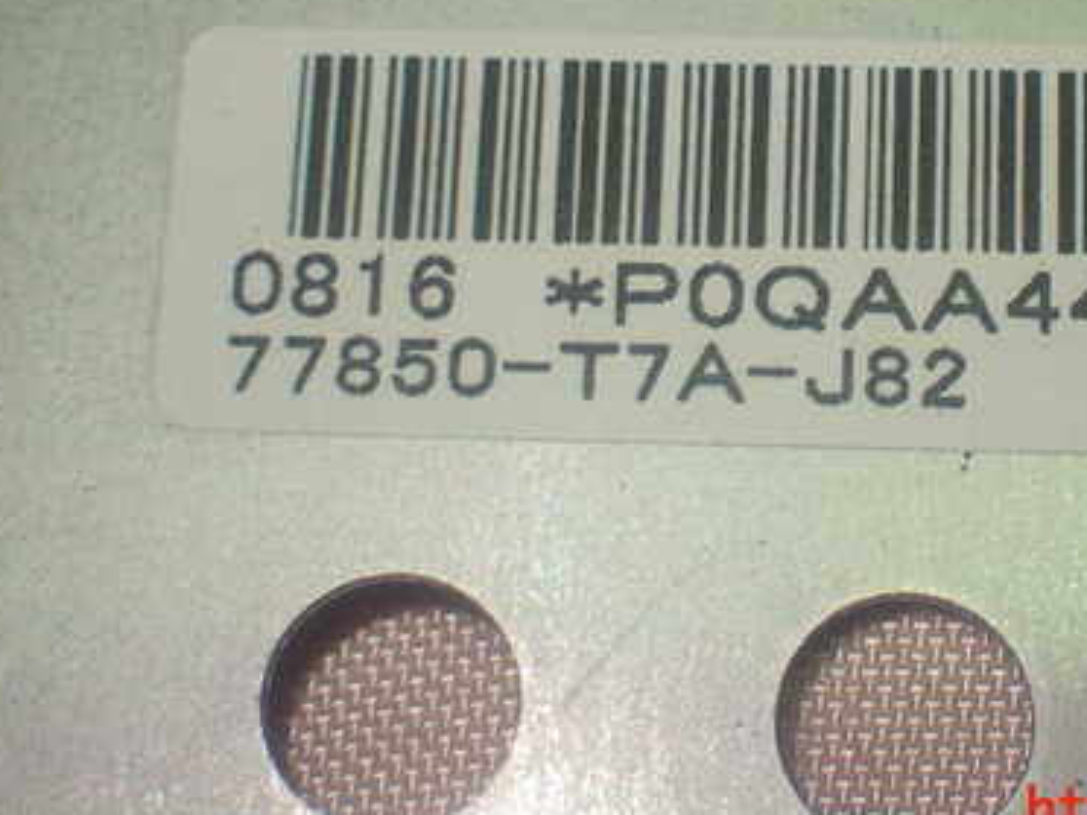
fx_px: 3140
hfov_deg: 19.5
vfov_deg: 14.7
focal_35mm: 100
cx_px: 809
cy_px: 193
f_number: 3.6
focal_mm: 11.09
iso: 200
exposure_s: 1/80
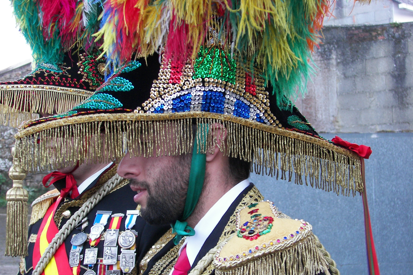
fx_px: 826
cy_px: 153
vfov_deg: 18.9
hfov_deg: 28.1
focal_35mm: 72
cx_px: 206
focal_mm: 11.4
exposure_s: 1/40
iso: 80
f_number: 2.8
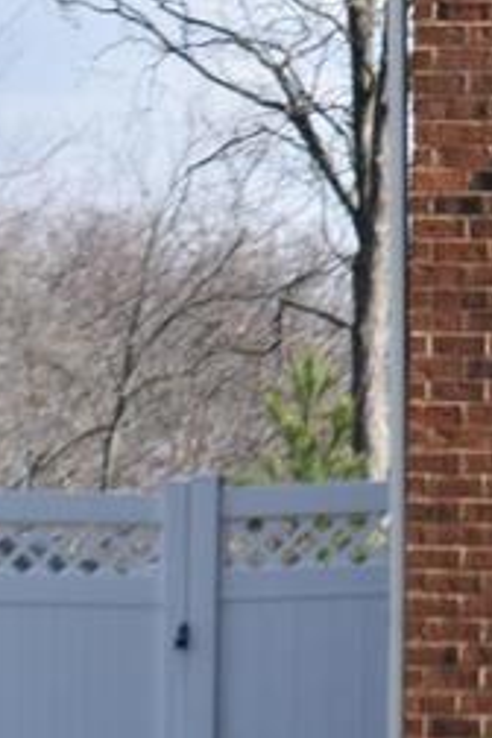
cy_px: -404
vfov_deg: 4.7
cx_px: 1218
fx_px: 8999
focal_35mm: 439
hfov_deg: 3.1
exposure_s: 1/250
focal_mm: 48
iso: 140
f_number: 8
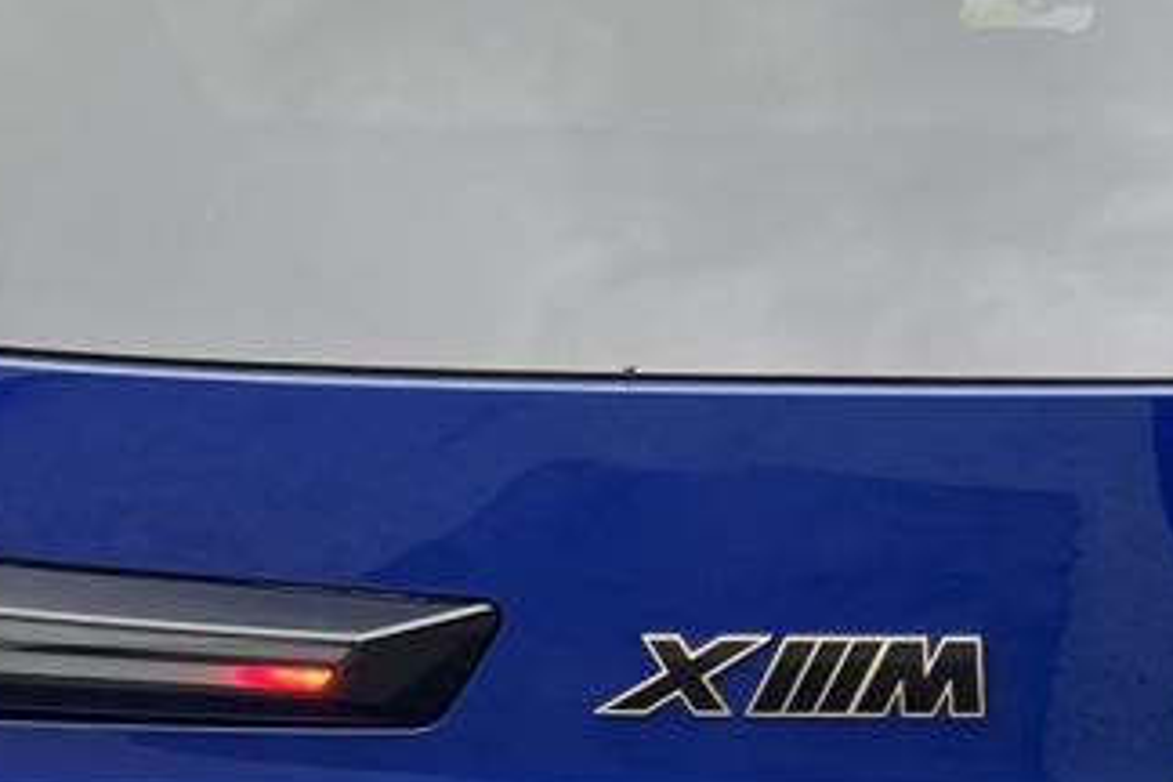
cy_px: 916
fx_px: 3714
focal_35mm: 114
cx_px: 1142
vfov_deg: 11.8
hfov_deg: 17.6
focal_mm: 5.7
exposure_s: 1/297
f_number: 1.5
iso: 50
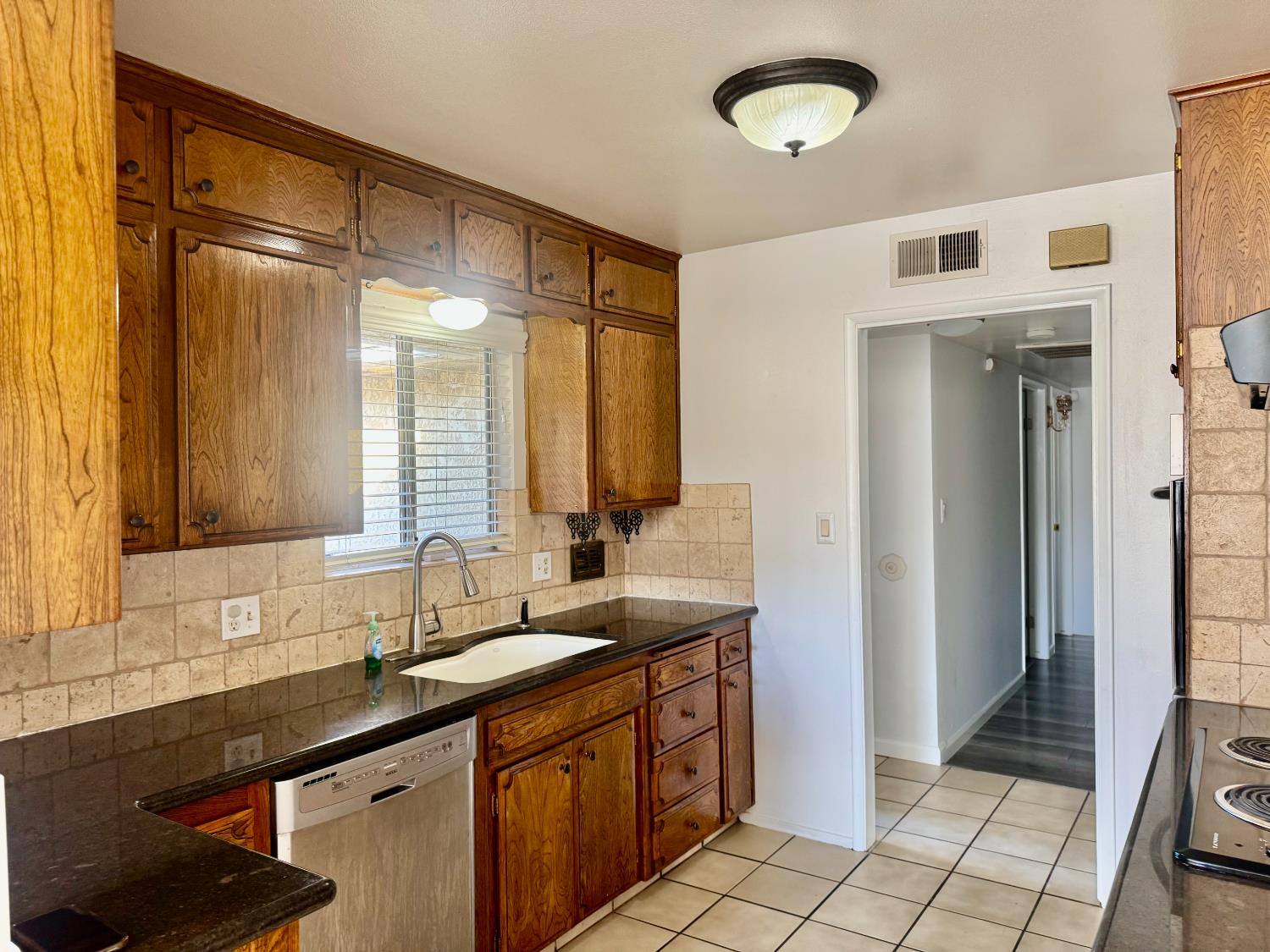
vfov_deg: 56.8
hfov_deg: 71.6
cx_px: 635
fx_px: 881
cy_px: 476
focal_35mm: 24
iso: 125
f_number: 1.78
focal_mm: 6.76
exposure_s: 1/60
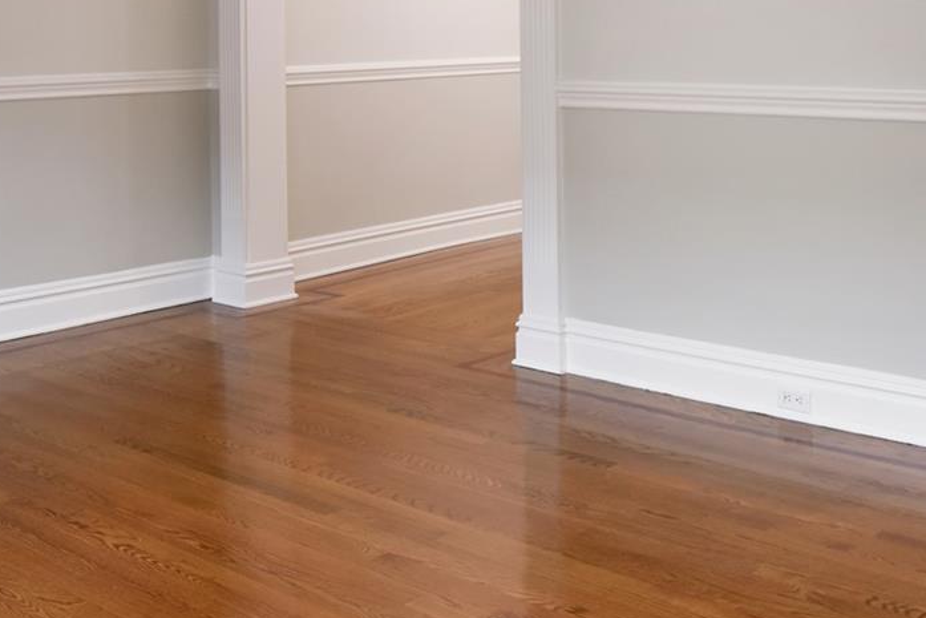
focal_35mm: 48
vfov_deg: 26.7
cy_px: 43
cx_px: 597
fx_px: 1247
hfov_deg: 40.4
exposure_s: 1/6
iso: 640
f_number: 8
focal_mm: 11
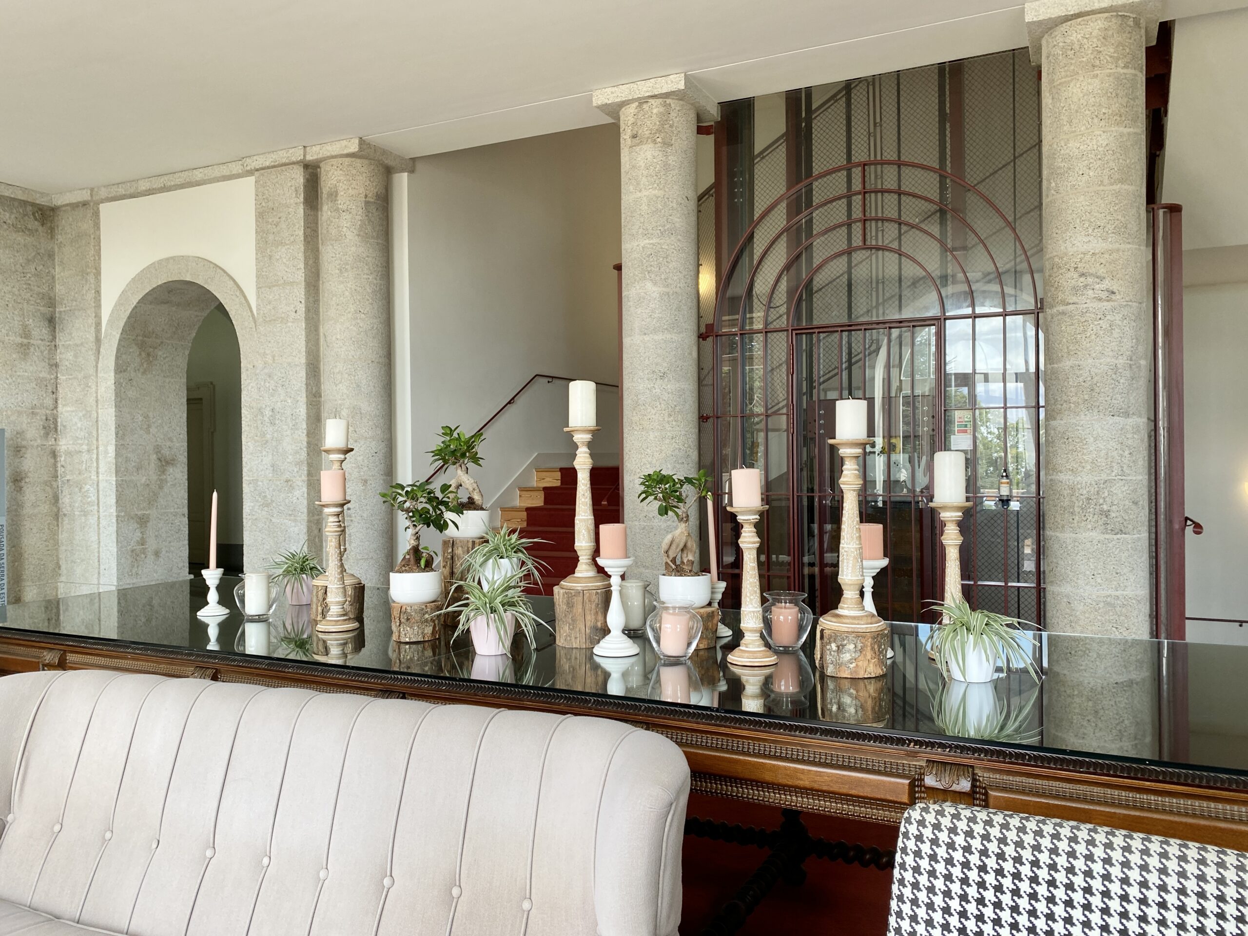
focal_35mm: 26
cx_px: 624
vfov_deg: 53.1
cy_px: 468
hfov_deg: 67.3
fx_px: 937
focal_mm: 4.25
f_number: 1.8
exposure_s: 1/122
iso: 50
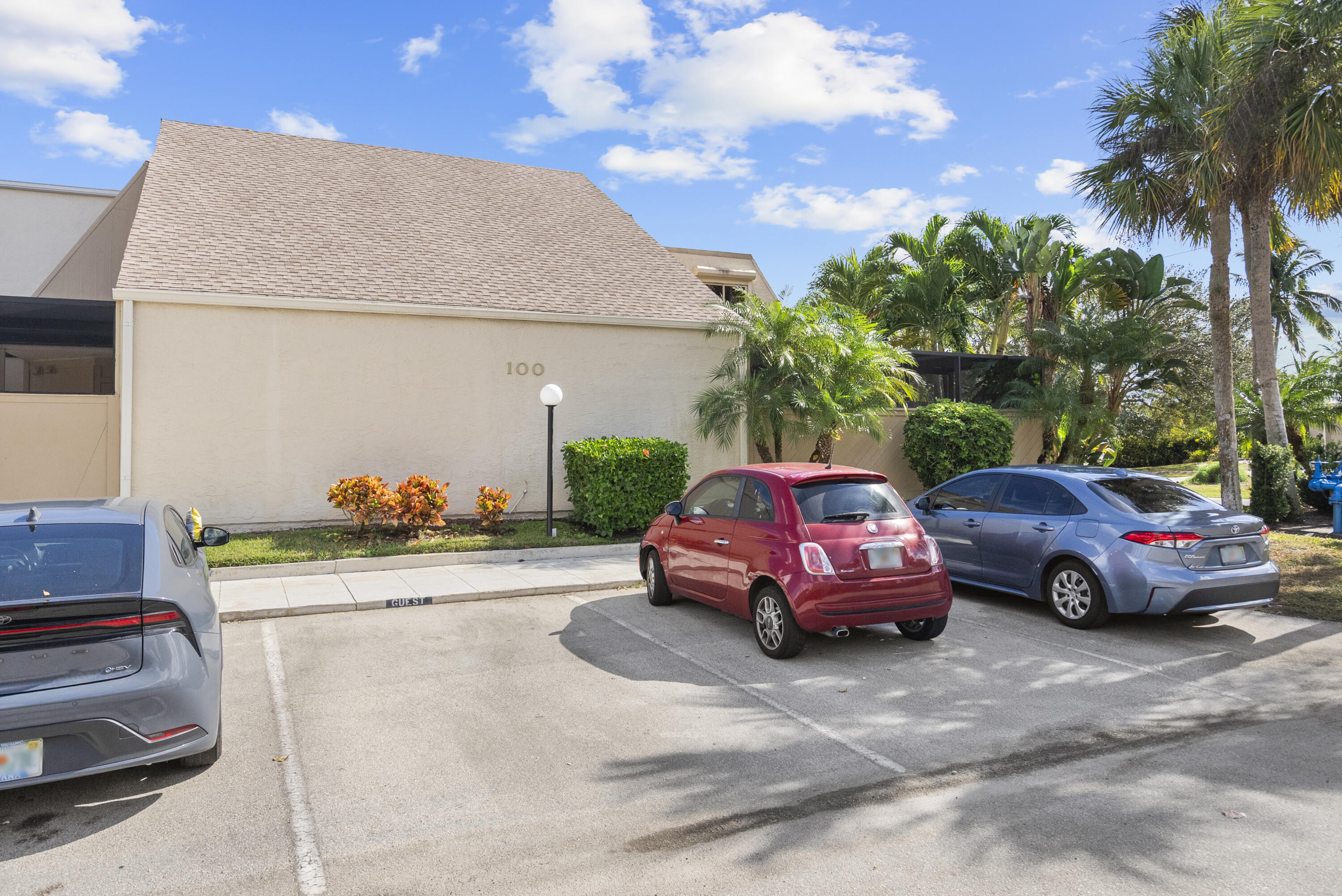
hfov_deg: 73.7
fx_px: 895
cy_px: 448
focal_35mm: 24
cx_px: 671
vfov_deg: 53.2
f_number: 8
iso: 1600
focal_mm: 24
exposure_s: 1/2000
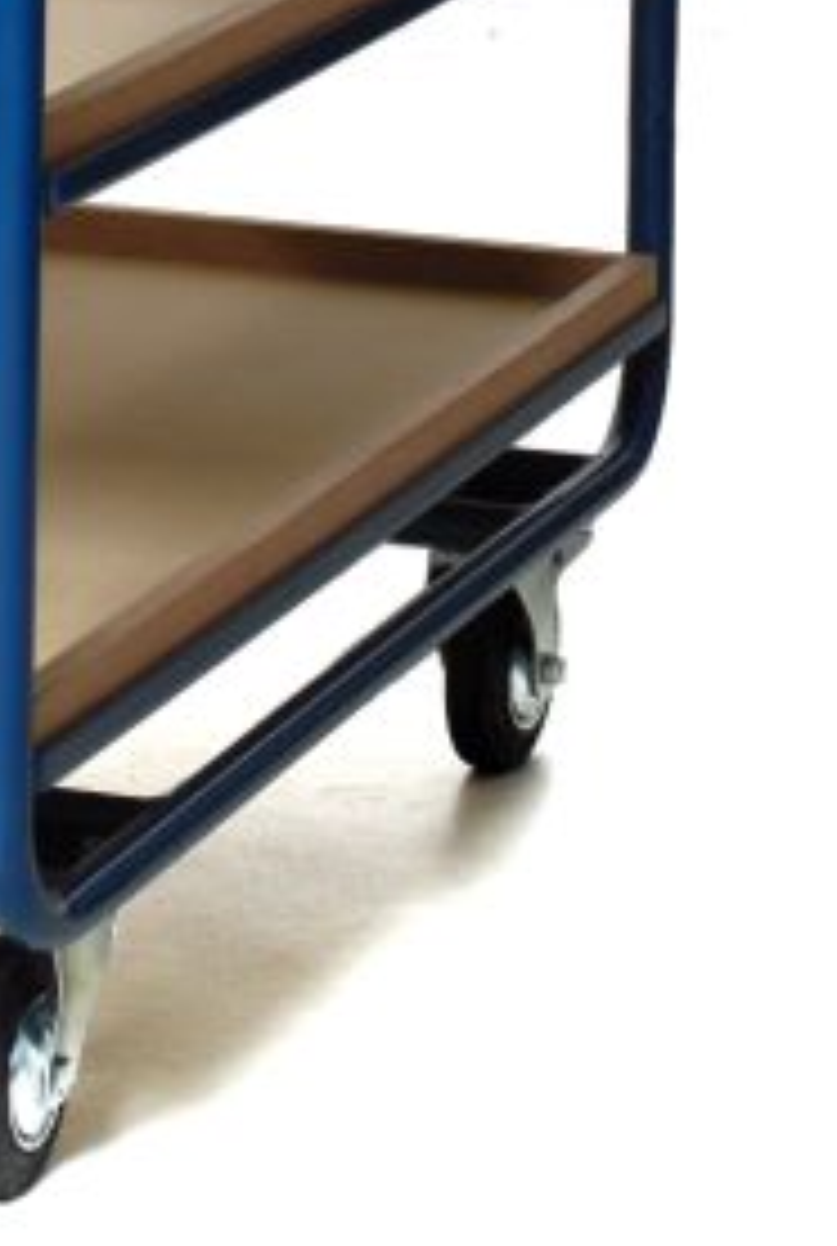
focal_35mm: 205
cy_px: -378
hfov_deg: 6.7
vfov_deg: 9.8
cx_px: -202
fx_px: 7113
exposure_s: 1/250
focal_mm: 40
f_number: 11
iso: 100
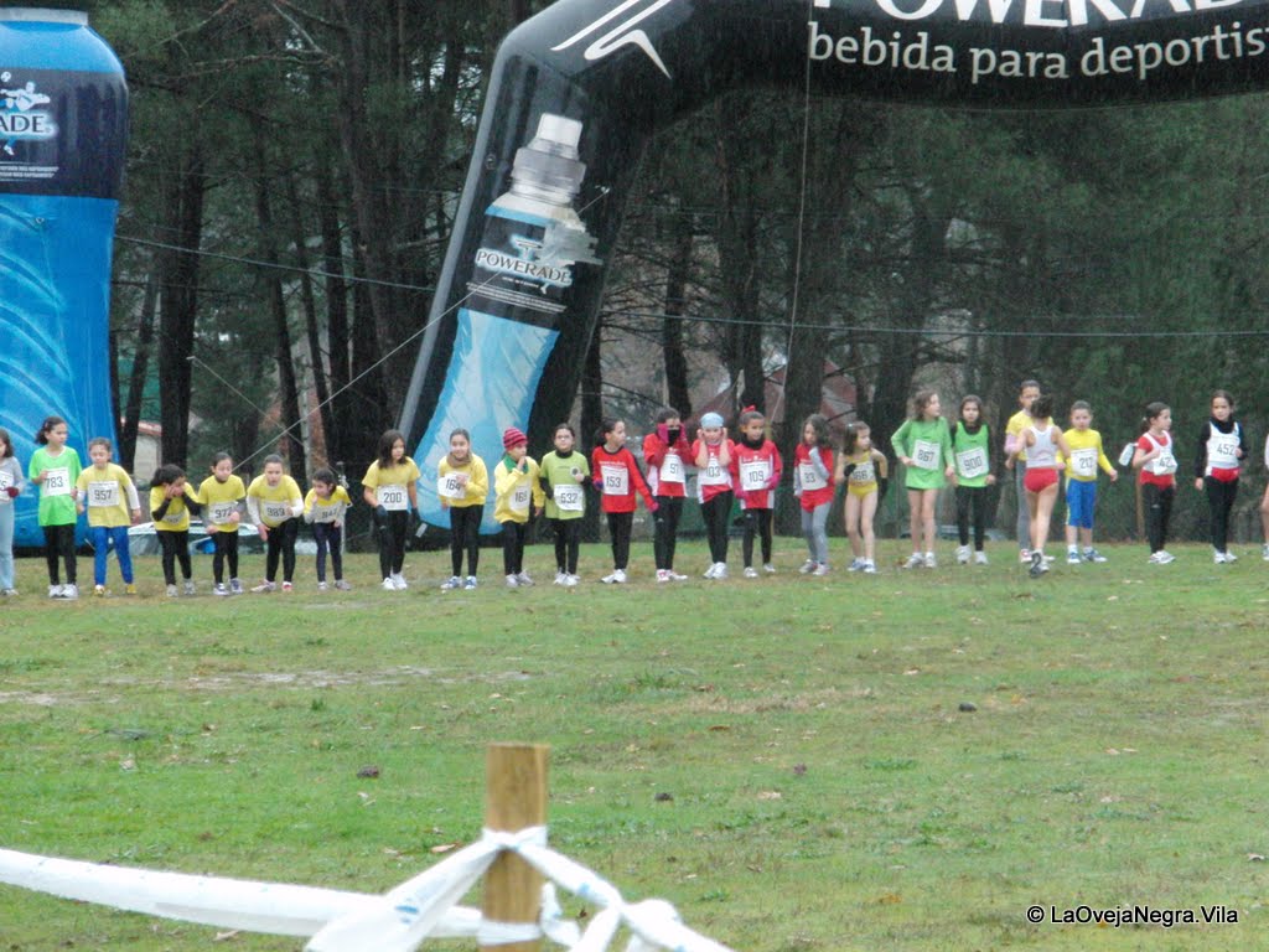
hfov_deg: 9.9
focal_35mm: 199
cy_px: 476
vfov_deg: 7.5
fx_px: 7295
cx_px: 634
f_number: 4.3
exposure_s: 1/160
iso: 800
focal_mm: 35.1
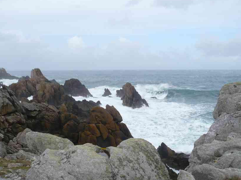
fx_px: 264
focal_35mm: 38
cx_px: 128
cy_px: 94
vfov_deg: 37.7
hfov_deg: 49.0
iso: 100
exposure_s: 1/125
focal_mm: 5.8
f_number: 8
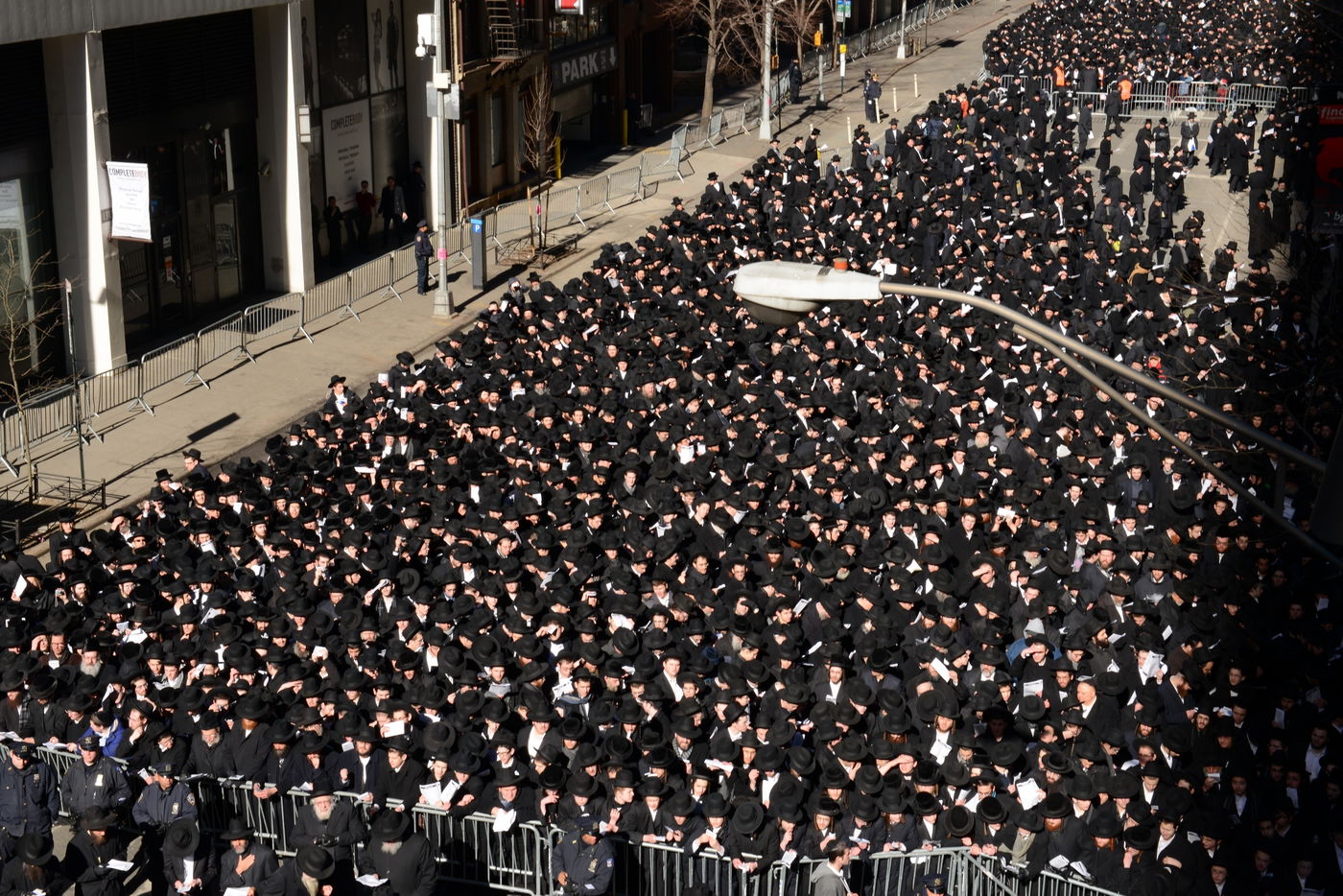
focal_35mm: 60
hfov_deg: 33.4
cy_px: 448
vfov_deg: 22.6
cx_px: 672
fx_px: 2239
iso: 500
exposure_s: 1/125
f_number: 16
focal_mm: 60
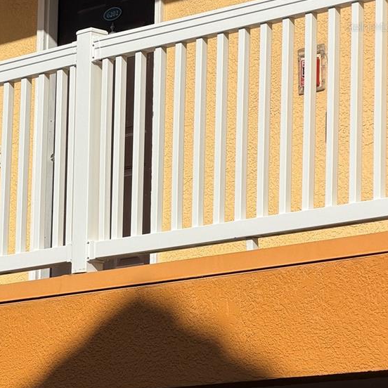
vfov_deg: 9.1
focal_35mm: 192
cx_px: 79
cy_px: 27
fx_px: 2435
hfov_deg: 9.1
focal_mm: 16.89
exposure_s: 1/1572
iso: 20
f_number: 2.8
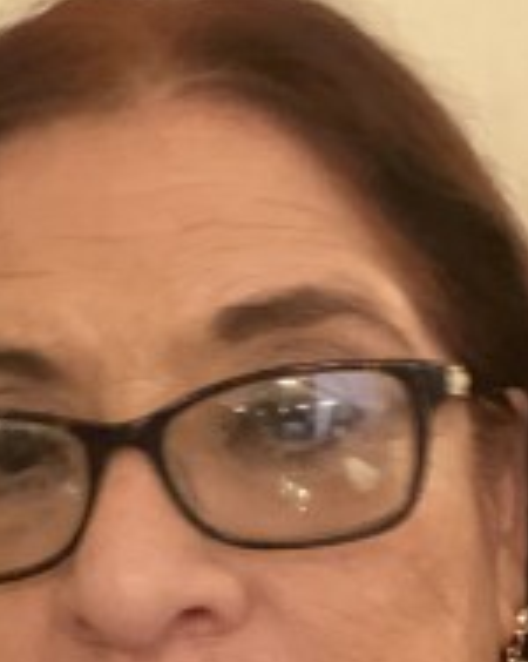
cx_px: 195
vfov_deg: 24.3
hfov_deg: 19.6
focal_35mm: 78
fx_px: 1526
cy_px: 444
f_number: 2.2
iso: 1000
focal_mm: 2.71
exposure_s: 1/15
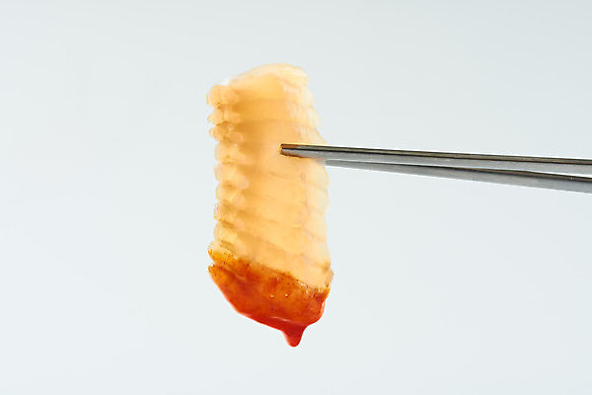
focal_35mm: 105
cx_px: 296
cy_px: 198
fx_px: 1727
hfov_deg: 19.5
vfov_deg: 13.0
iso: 250
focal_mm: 105
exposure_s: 1/125
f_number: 22
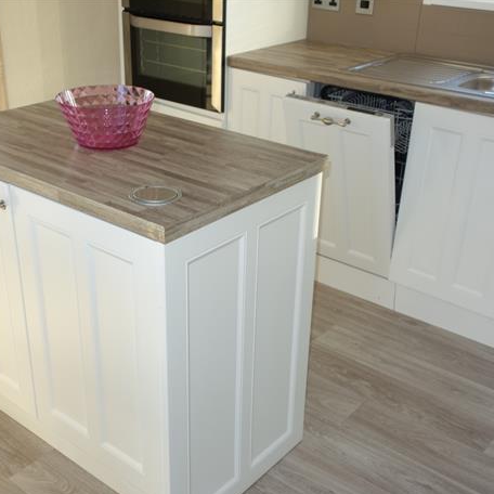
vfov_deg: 39.2
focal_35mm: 43
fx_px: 694
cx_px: 214
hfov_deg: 39.1
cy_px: 249
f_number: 3.2
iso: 125
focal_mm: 12.18
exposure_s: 1/100
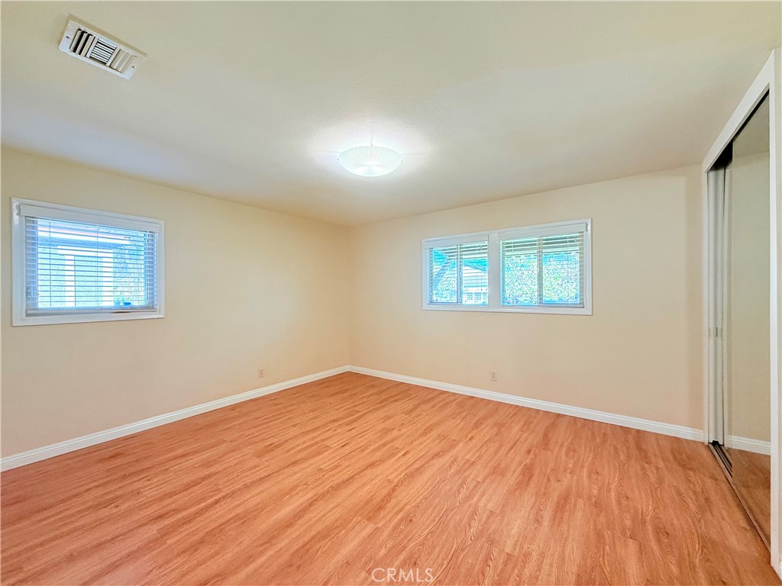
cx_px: 391
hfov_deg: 102.1
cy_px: 293
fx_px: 316
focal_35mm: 14
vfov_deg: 85.7
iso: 160
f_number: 2.2
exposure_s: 1/120
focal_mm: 2.22
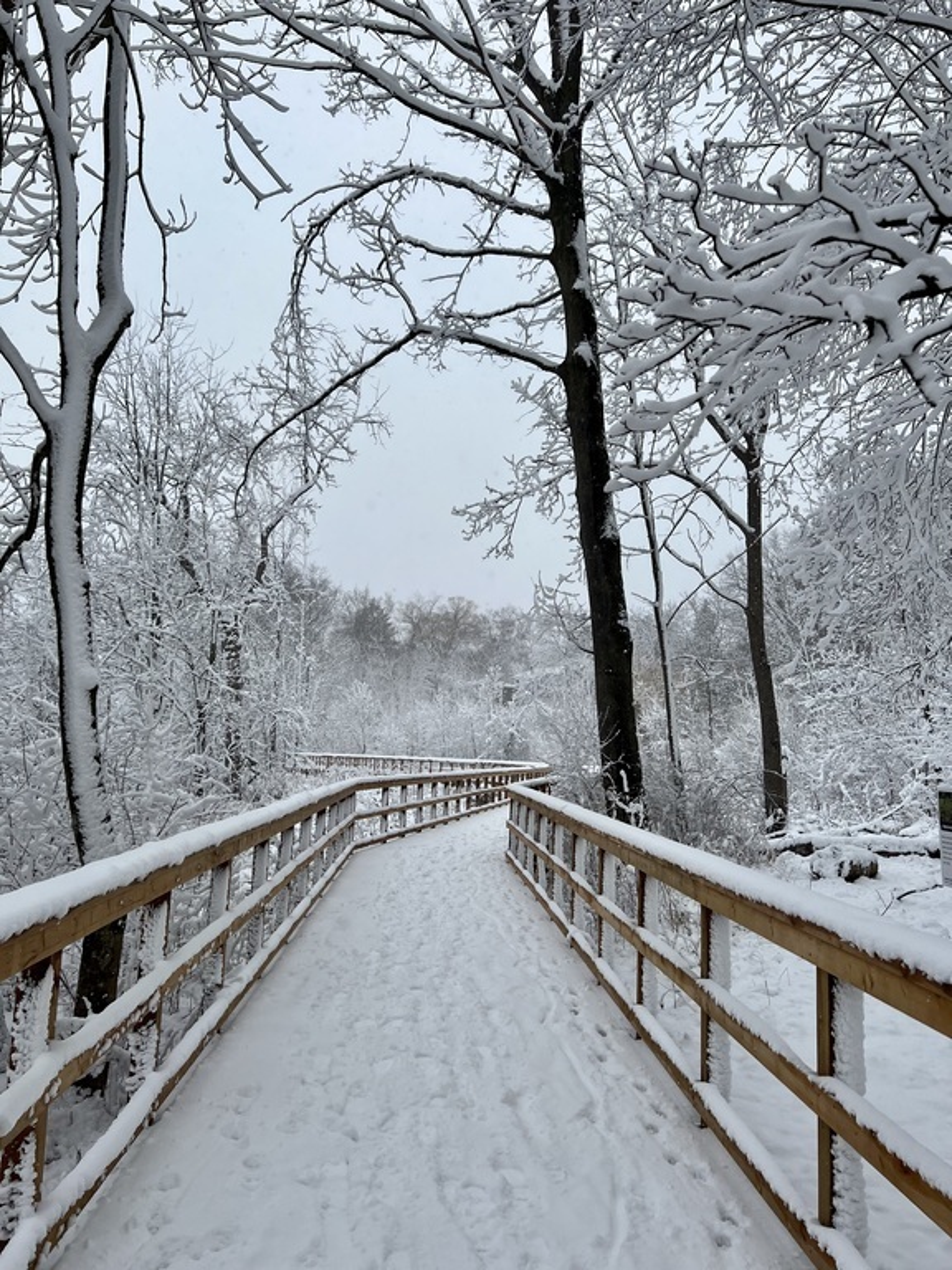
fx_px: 953
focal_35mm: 26
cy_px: 635
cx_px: 476
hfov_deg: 53.1
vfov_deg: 67.3
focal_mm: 5.7
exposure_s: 1/526
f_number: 1.5
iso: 50
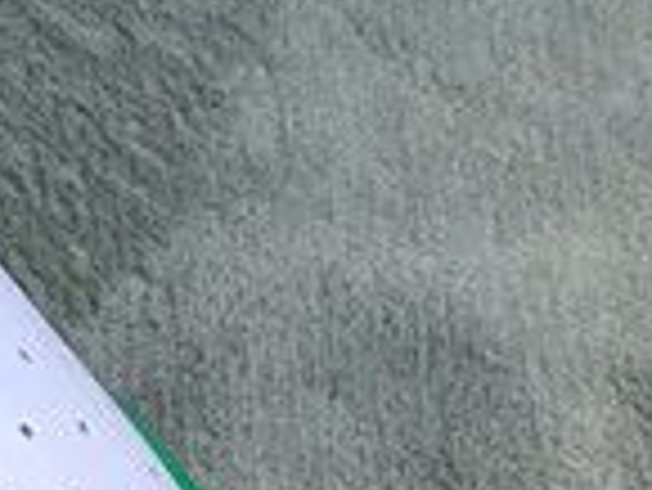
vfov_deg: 8.0
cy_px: -416
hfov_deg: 9.8
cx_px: -836
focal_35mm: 180
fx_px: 3393
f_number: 2.2
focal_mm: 4.15
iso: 32
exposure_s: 1/100
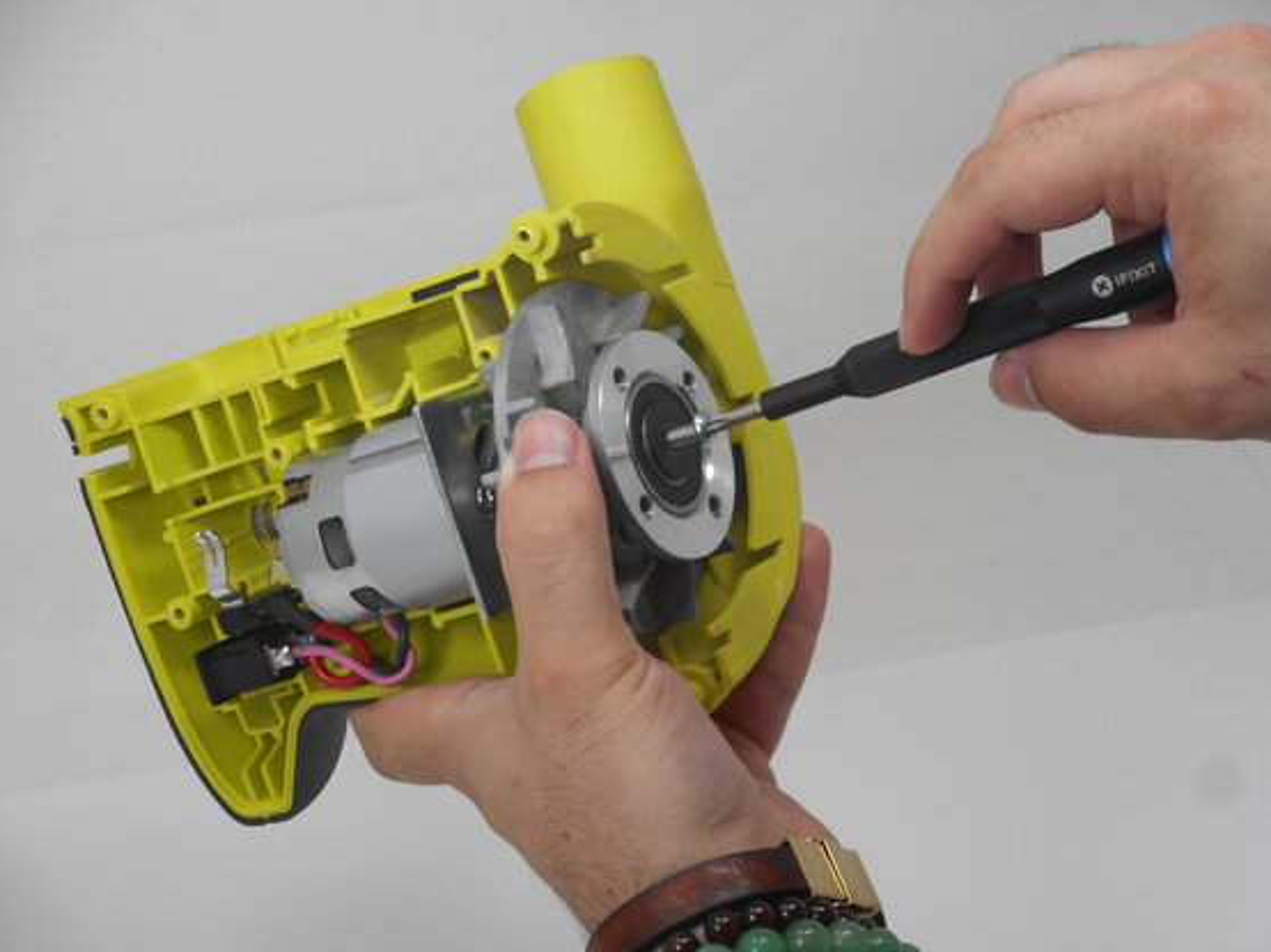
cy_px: 489
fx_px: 4000
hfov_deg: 18.1
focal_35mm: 109
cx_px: 640
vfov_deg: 13.6
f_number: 5.8
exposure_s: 1/60
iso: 160
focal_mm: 18.2
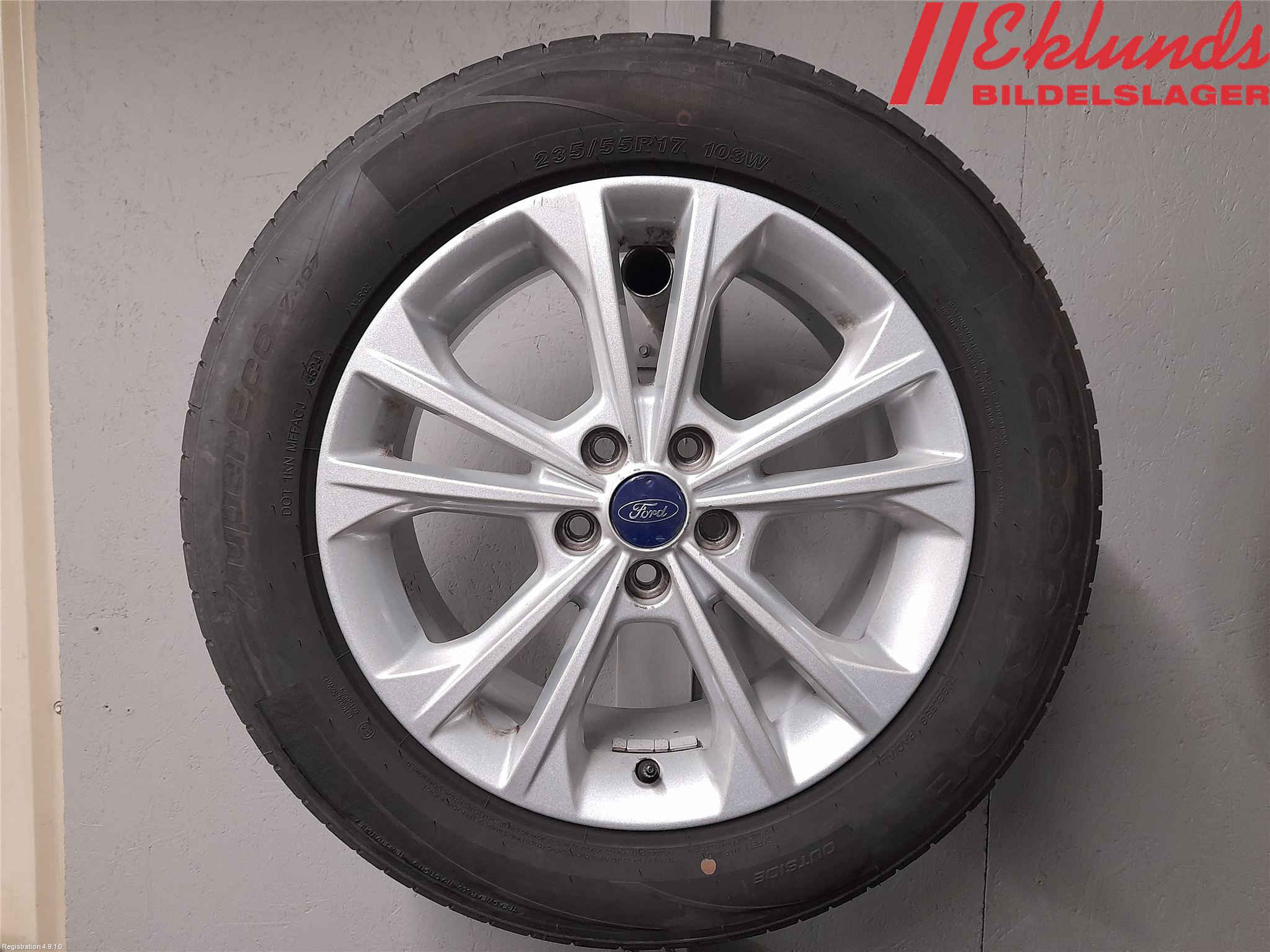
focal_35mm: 25
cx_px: 635
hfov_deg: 69.4
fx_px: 917
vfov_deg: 54.9
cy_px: 476
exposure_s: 1/33
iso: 400
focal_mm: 4.6
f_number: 2
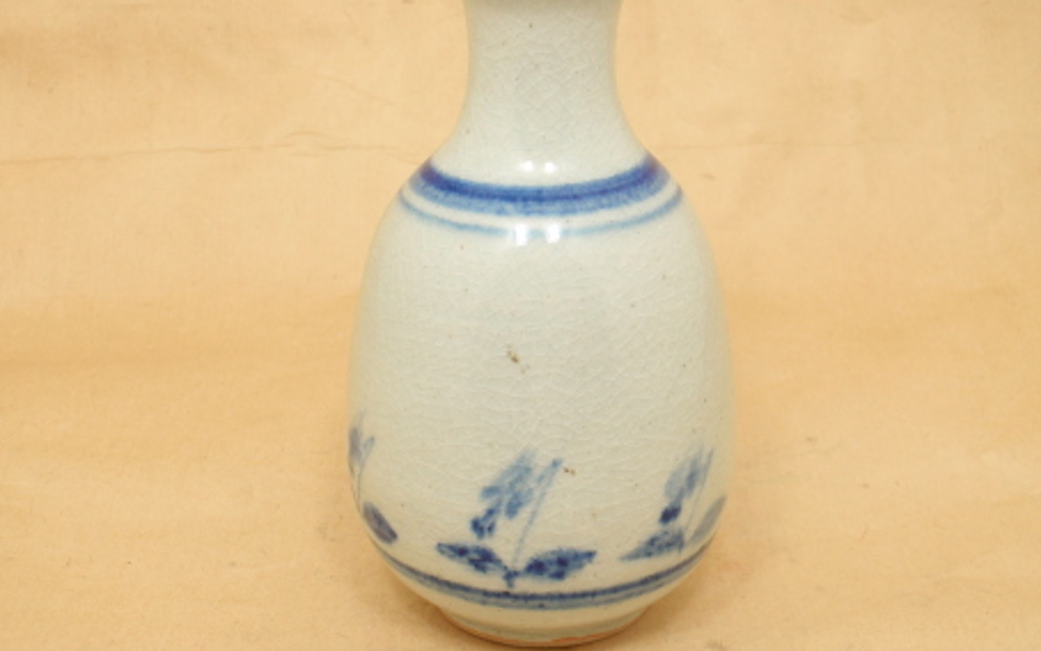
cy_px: 297
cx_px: 523
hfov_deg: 36.3
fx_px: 1589
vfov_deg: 23.2
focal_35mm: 56
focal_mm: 8.69
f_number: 4.2
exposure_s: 1/50
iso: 100
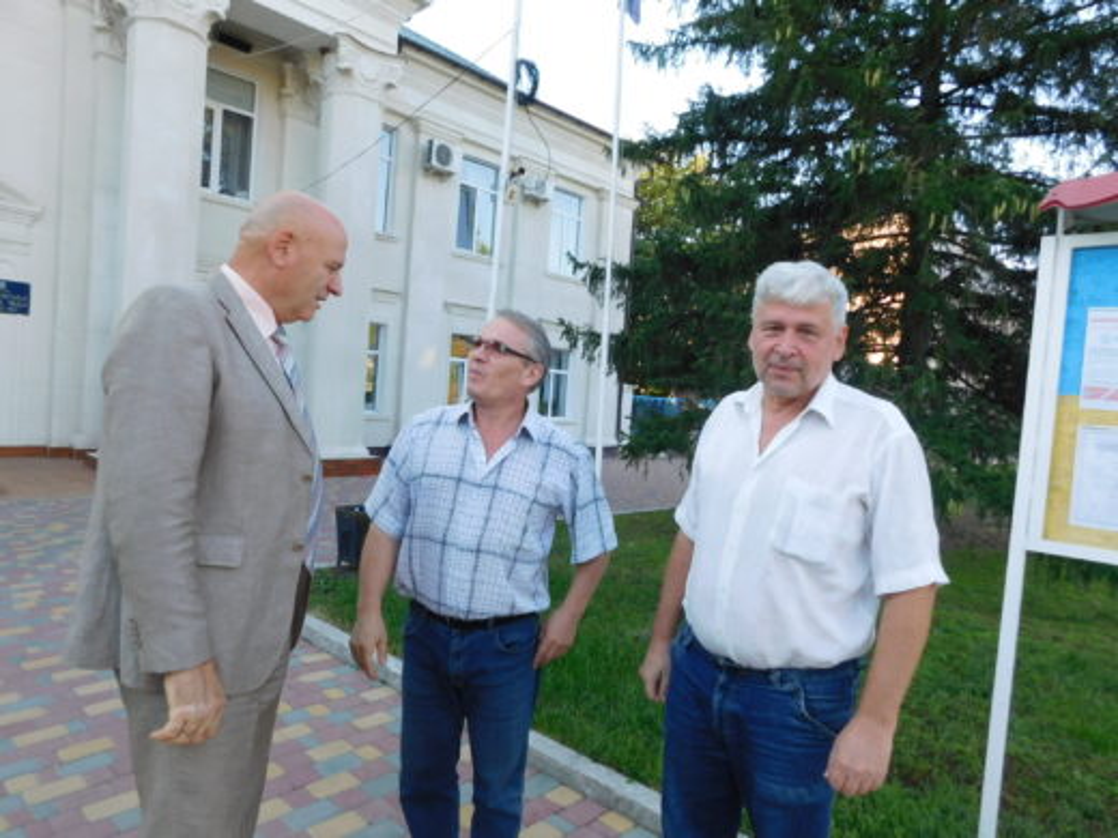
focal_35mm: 23
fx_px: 743
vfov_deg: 58.9
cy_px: 419
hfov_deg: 73.9
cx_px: 559
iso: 125
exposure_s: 1/200
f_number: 3
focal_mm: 4
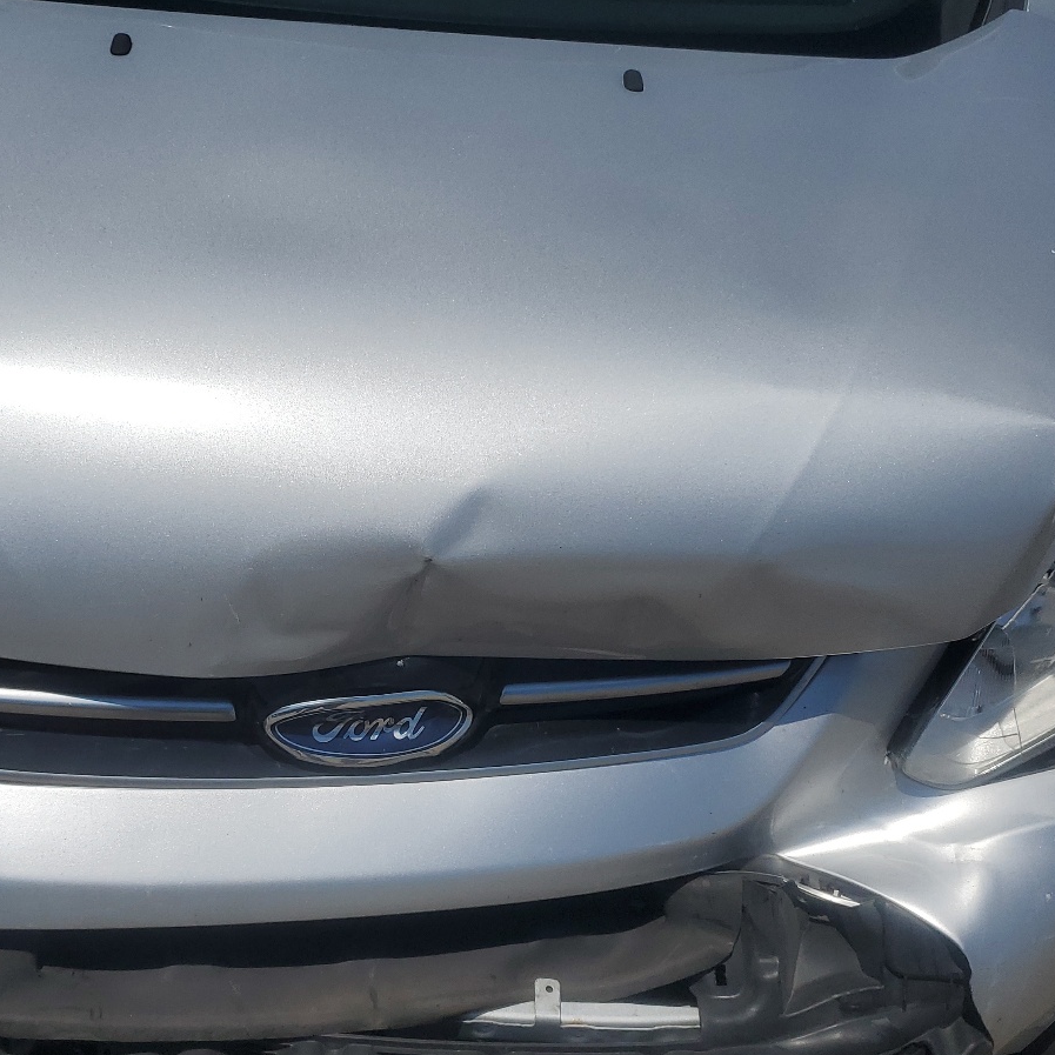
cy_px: 666
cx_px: 346
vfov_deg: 40.6
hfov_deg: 40.4
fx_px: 1414
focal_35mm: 41
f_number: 1.5
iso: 51
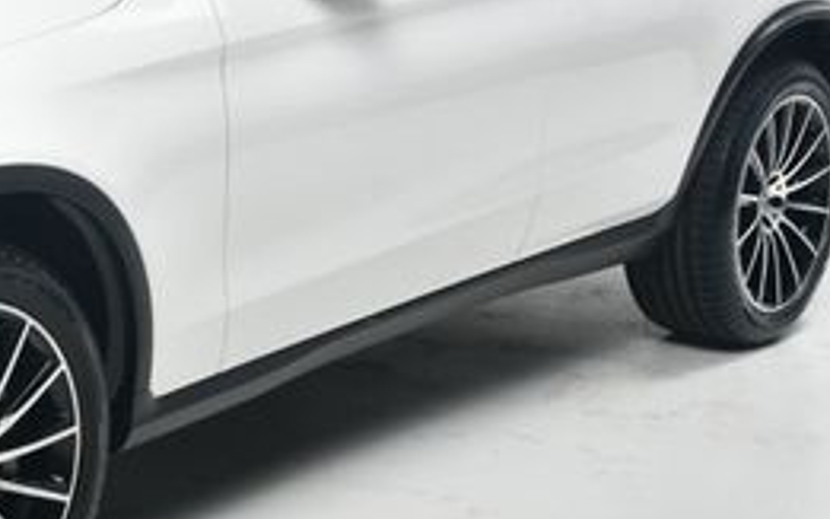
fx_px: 2035
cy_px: 210
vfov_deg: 14.5
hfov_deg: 22.1
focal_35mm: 90
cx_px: -10
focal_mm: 24
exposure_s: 1/160
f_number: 13
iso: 100
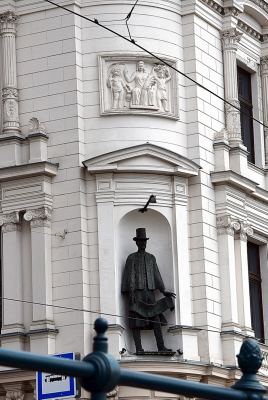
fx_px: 1252
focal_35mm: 112
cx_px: 134
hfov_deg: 12.2
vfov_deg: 18.2
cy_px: 200
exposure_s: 1/500
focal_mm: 75
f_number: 11
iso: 360
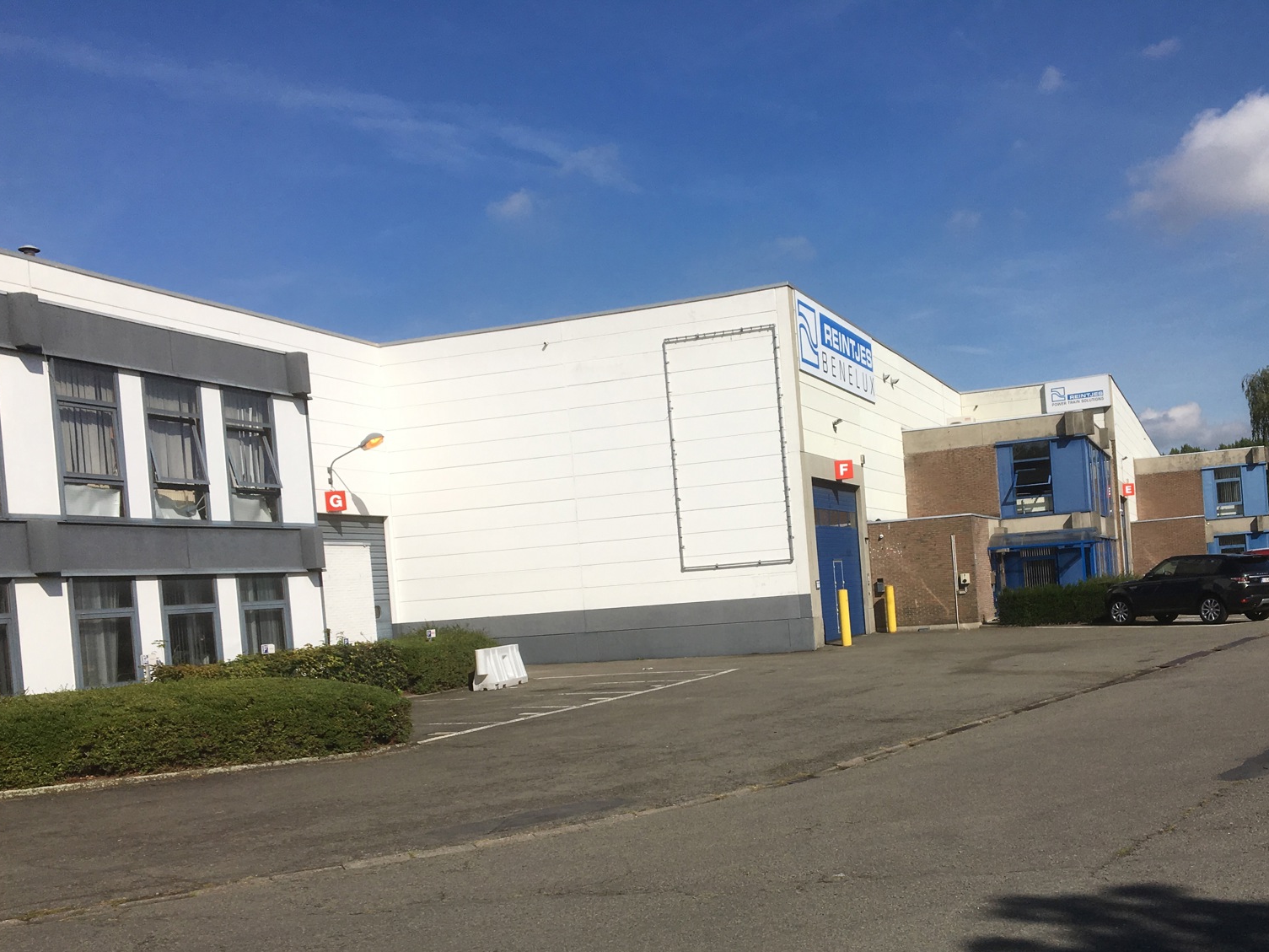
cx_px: 745
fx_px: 1357
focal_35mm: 37
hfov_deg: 49.9
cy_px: 606
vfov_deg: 38.4
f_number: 2.2
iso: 25
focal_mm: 4.15
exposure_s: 1/4049
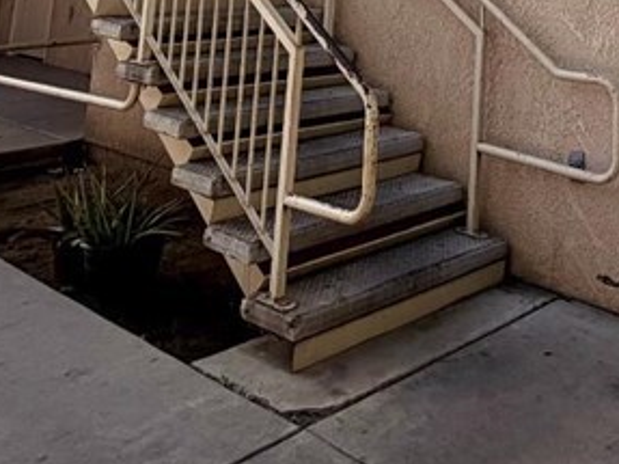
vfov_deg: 23.1
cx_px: 556
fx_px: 894
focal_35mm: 50
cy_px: -244
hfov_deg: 35.9
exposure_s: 1/1068
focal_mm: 2.22
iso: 32
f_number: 2.2
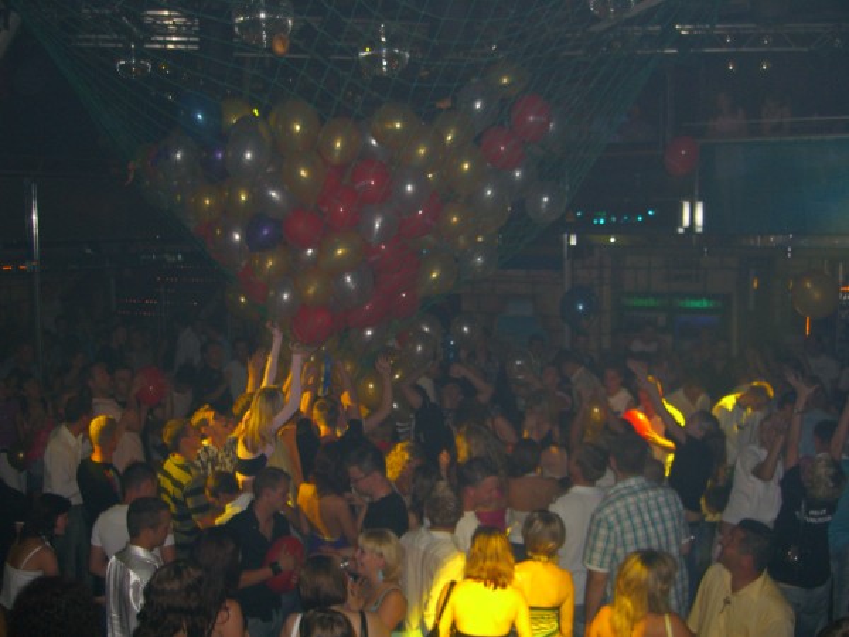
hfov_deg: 49.0
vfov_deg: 37.7
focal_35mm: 38
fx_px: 932
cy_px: 318
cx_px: 424
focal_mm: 7.9
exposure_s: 1/60
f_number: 2.8
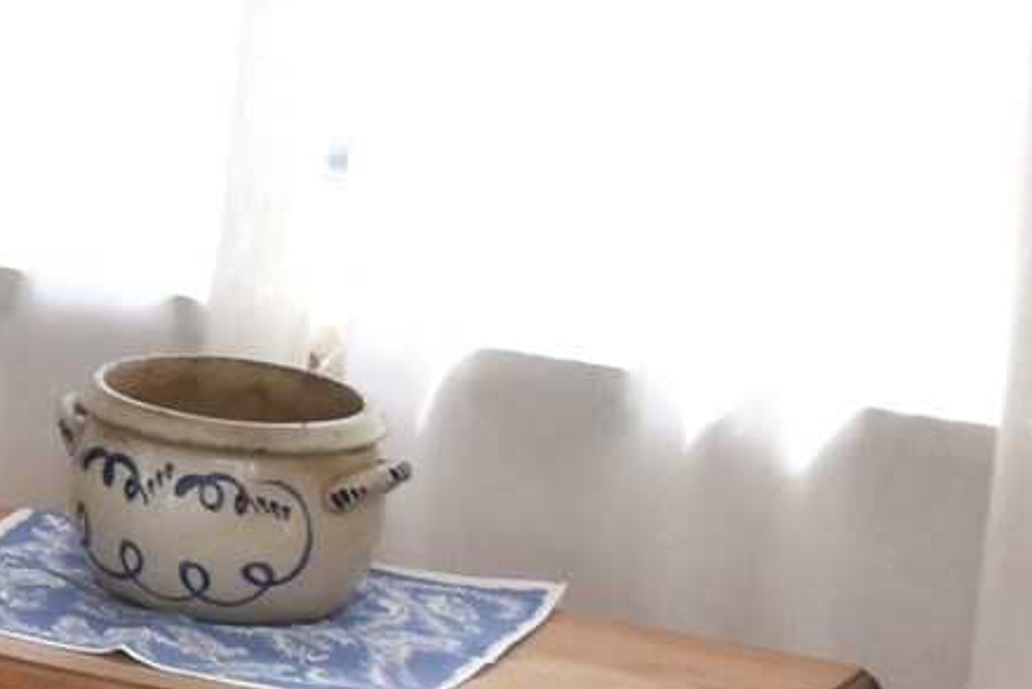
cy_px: -428
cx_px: -2492
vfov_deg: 7.1
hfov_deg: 8.3
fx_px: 5419
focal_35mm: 189
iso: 200
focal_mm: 18
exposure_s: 1/80
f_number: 4.5
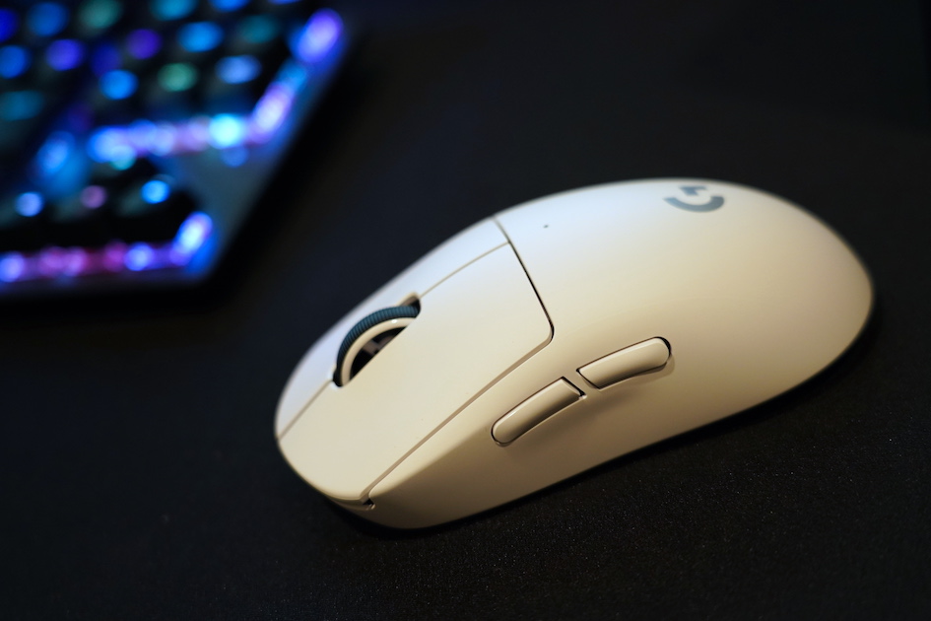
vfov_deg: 21.9
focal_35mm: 62
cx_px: 466
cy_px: 310
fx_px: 1603
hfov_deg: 32.4
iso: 2000
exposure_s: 1/80
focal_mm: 62
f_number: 4
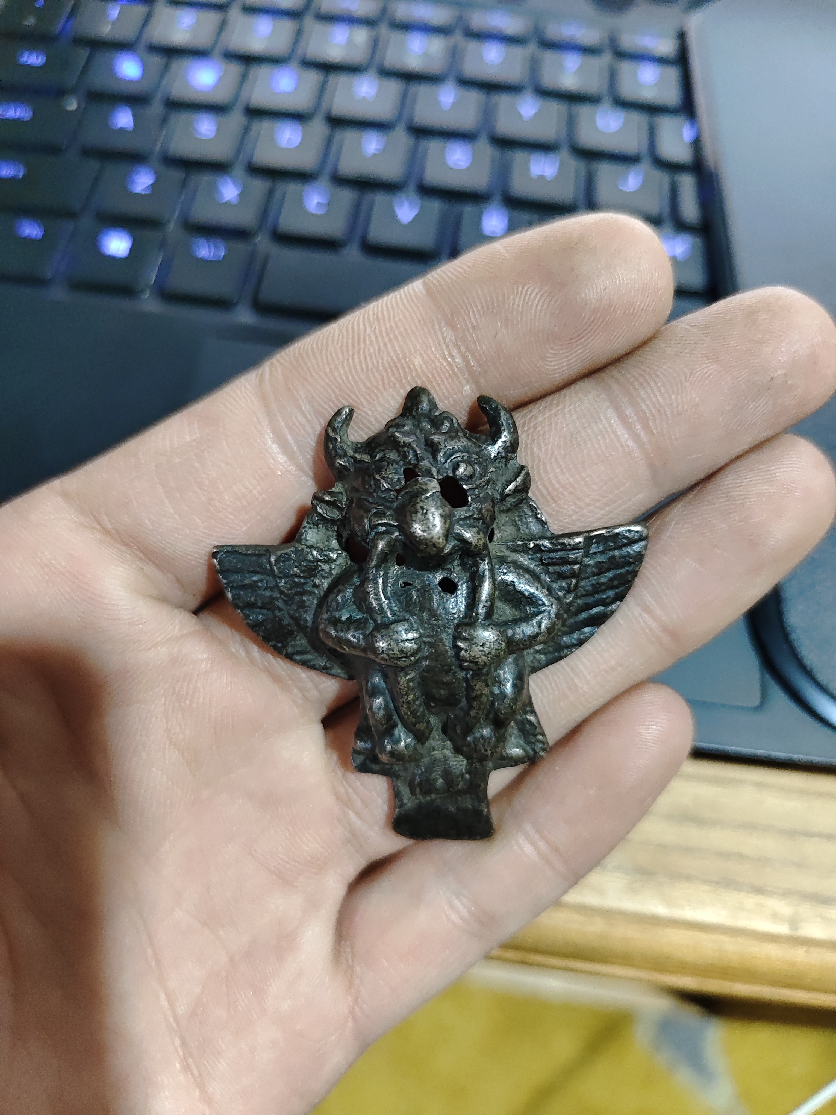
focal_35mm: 24
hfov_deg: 56.8
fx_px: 773
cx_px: 418
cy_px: 558
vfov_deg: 71.6
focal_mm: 5.56
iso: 1158
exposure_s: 1/50
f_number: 1.88
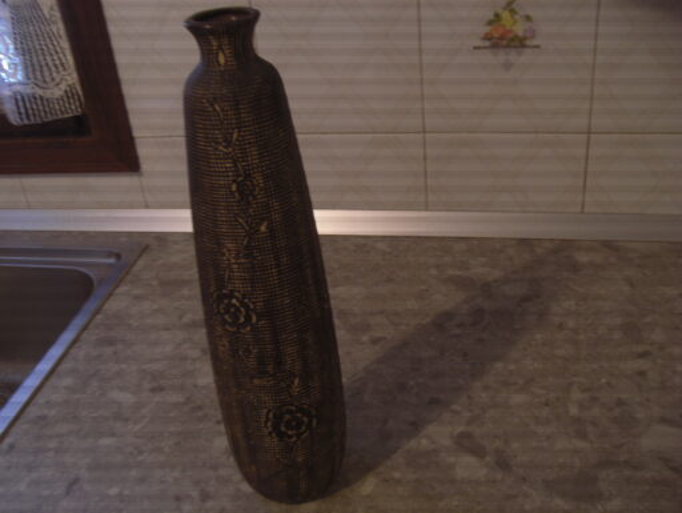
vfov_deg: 37.8
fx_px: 749
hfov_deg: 48.9
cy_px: 256
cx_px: 341
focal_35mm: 38
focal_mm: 6.2
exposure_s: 1/2
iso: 64
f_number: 2.7
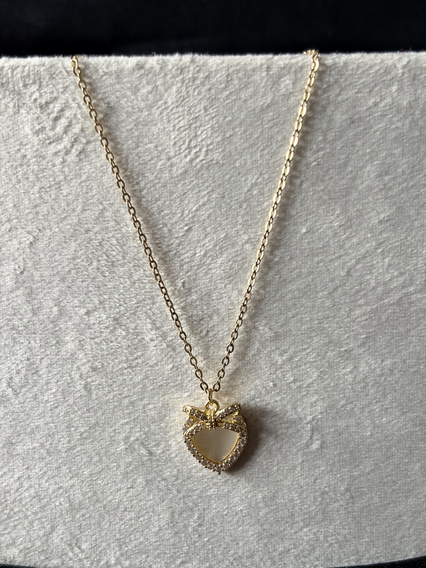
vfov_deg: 36.8
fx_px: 853
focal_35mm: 52
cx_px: 213
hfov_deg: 28.0
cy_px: 284
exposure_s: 1/79
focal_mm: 5.96
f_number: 1.6
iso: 50
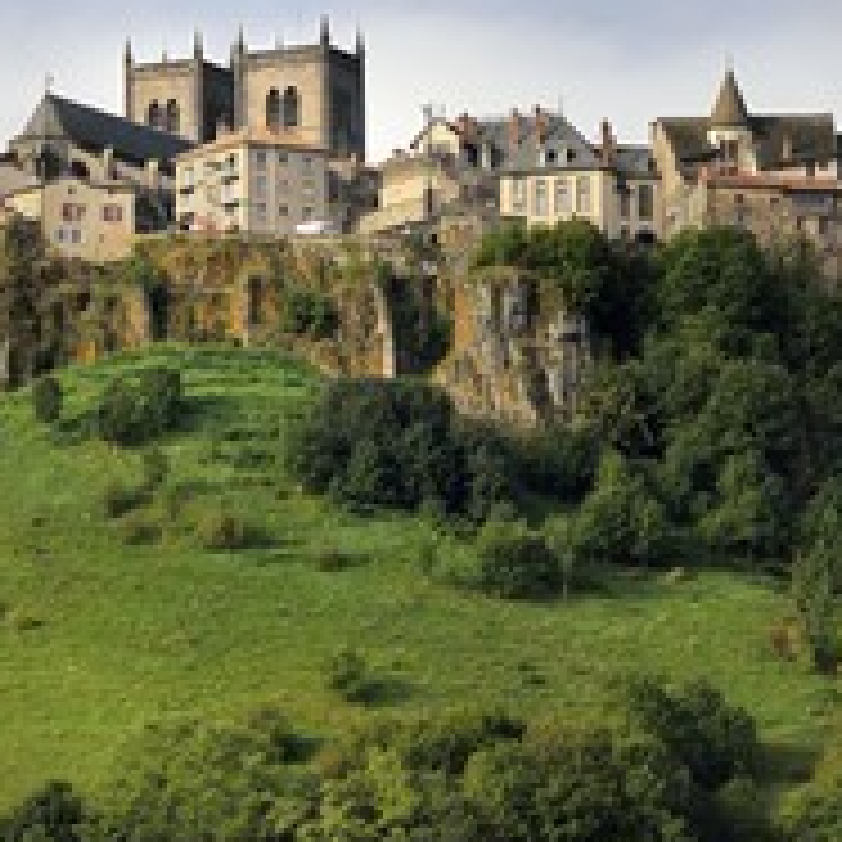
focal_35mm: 164
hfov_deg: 10.6
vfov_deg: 10.7
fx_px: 4513
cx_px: -14
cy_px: 387
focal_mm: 86
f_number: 11
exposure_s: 1/250
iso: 200
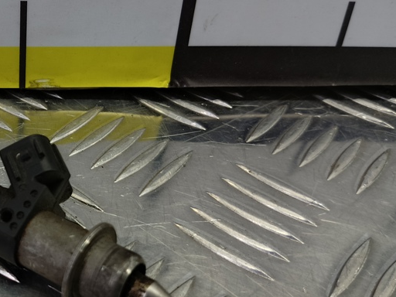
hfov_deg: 37.4
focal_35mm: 46
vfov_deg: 31.5
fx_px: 526
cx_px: 10
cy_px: 167
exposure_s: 1/33.3
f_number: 1.6
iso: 100
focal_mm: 4.11
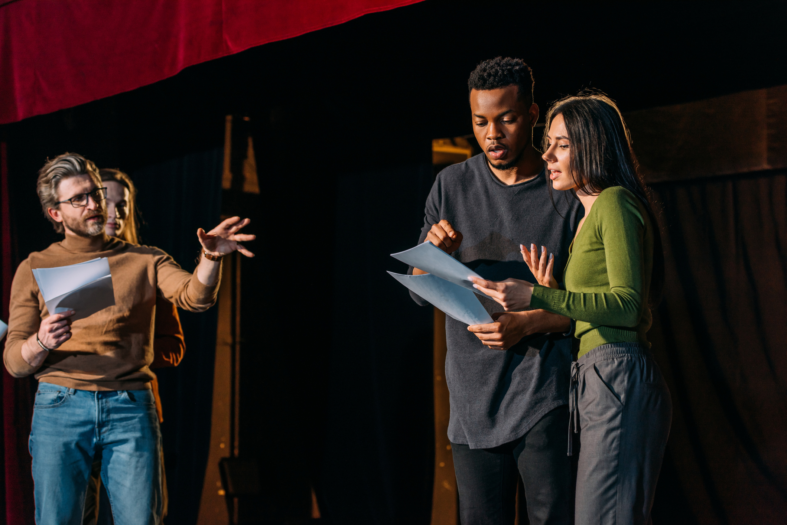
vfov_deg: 19.5
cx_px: 394
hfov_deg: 28.8
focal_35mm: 70
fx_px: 1531
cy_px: 262
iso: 200
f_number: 3.5
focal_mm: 70
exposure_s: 1/200
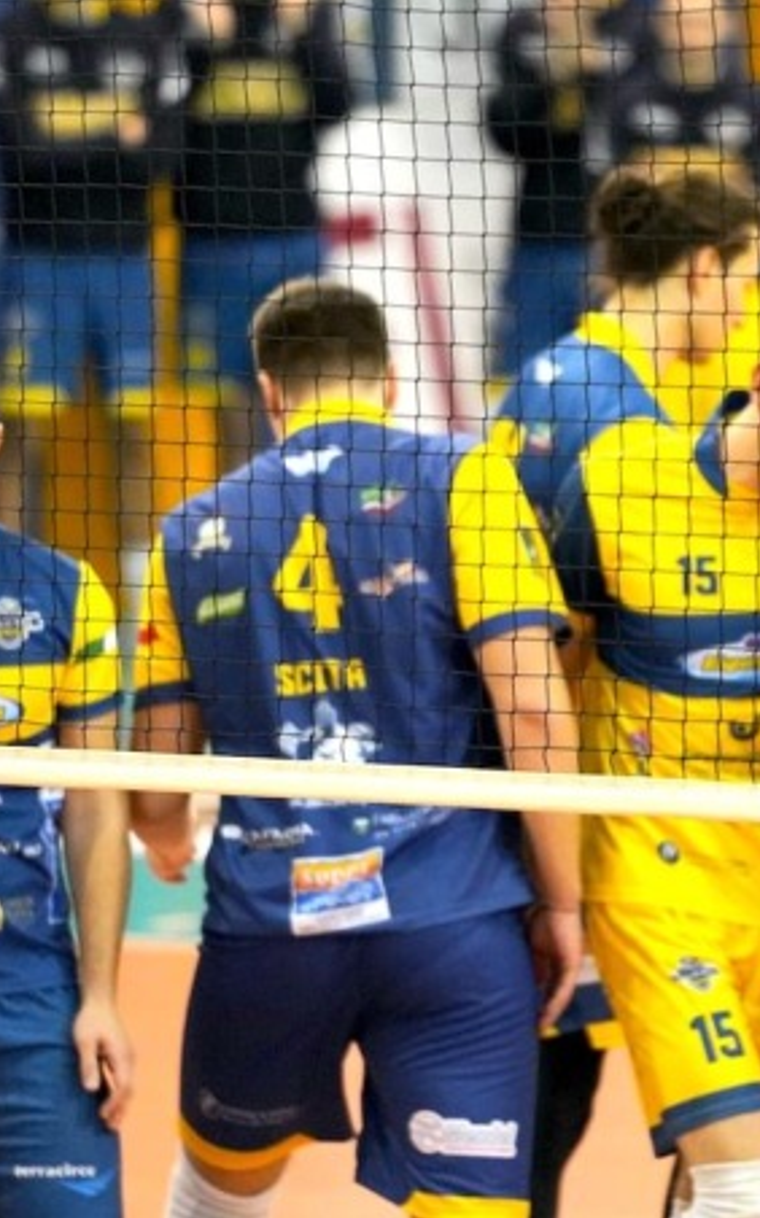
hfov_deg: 4.3
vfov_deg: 6.8
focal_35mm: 307
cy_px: 609
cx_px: 385
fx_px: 10187
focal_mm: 200
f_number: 2.8
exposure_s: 1/667
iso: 6400
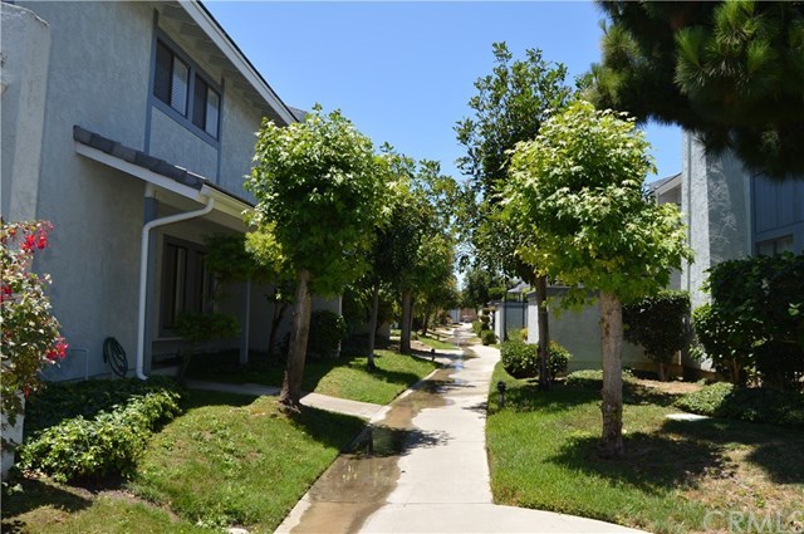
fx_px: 602
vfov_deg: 47.8
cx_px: 402
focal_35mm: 27
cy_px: 267
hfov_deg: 67.4
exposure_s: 1/200
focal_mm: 18
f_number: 7.1
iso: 100
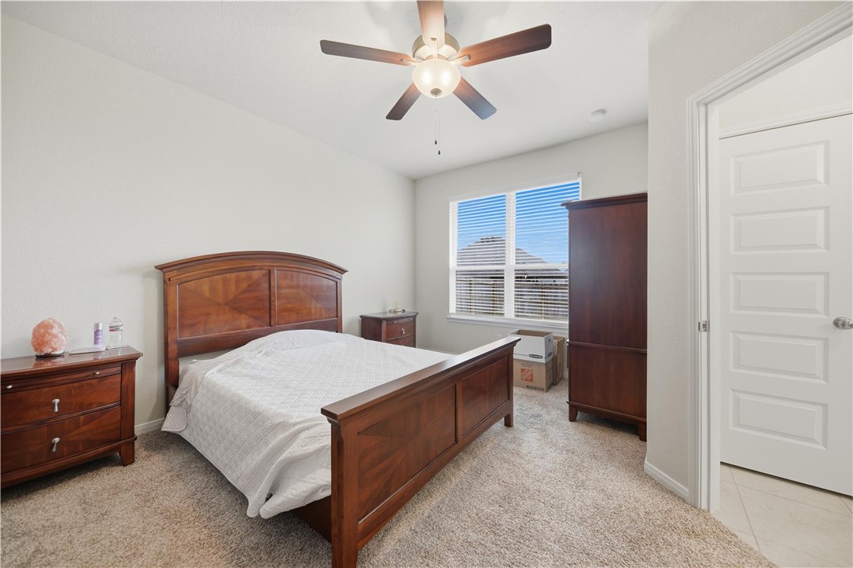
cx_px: 426
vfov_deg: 90.0
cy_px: 284
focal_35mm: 12
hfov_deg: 112.6
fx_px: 284
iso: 160
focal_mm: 12
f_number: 4.5
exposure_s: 1/80
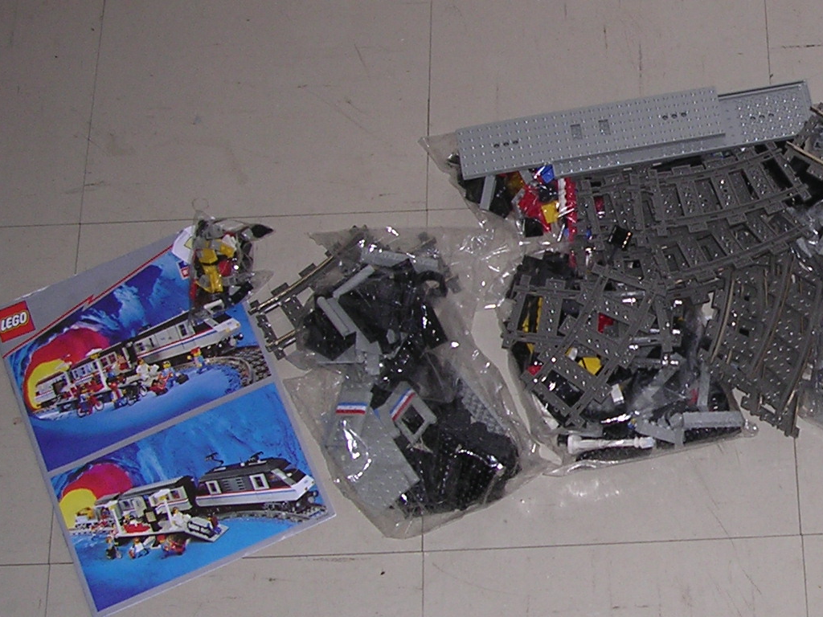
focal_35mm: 76
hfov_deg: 24.6
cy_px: 219
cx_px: 805
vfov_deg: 19.3
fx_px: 1807
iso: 100
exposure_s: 1/60.1
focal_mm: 5.8
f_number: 2.8
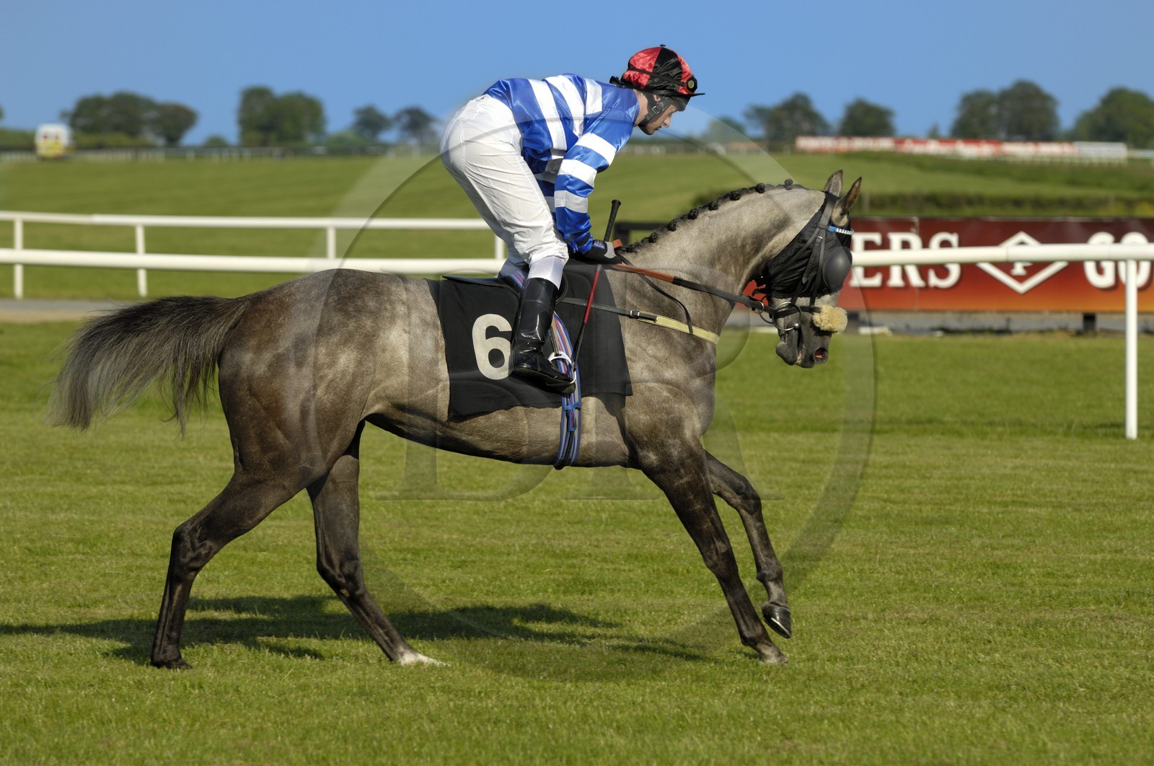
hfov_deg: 9.8
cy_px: 383
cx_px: 577
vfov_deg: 6.5
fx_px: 6722
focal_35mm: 210
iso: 100
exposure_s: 1/1000
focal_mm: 140
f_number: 4.5
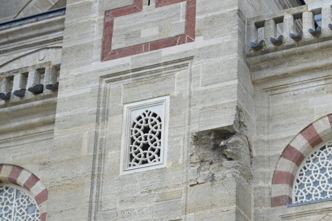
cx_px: 246
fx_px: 1153
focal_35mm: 125
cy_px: 173
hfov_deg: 16.3
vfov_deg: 10.9
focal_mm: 70
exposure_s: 1/800
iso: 160
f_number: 3.5
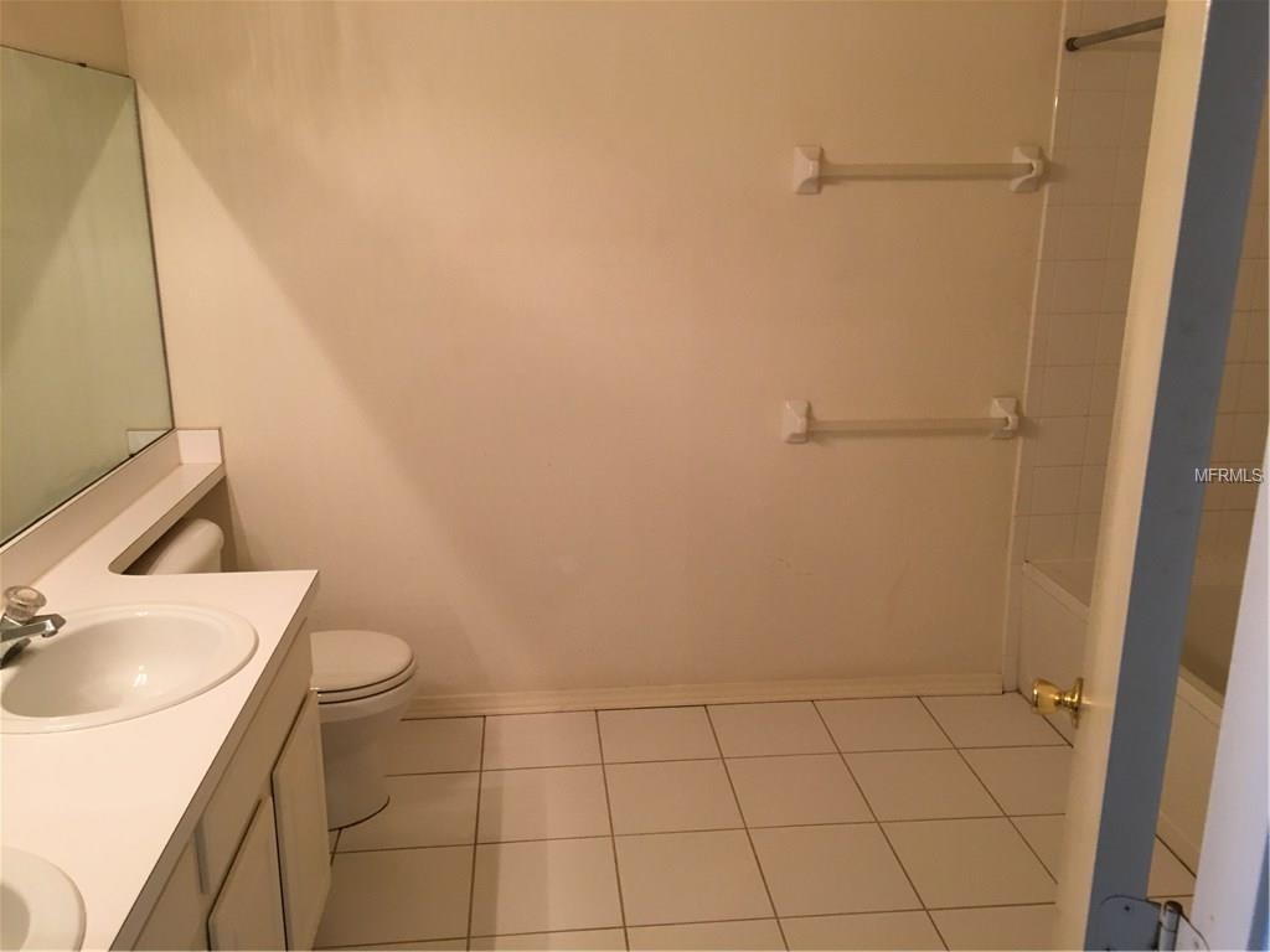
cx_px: 635
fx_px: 1064
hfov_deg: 61.7
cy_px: 476
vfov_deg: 48.2
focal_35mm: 29
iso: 80
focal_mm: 4.15
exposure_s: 1/30
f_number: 2.2
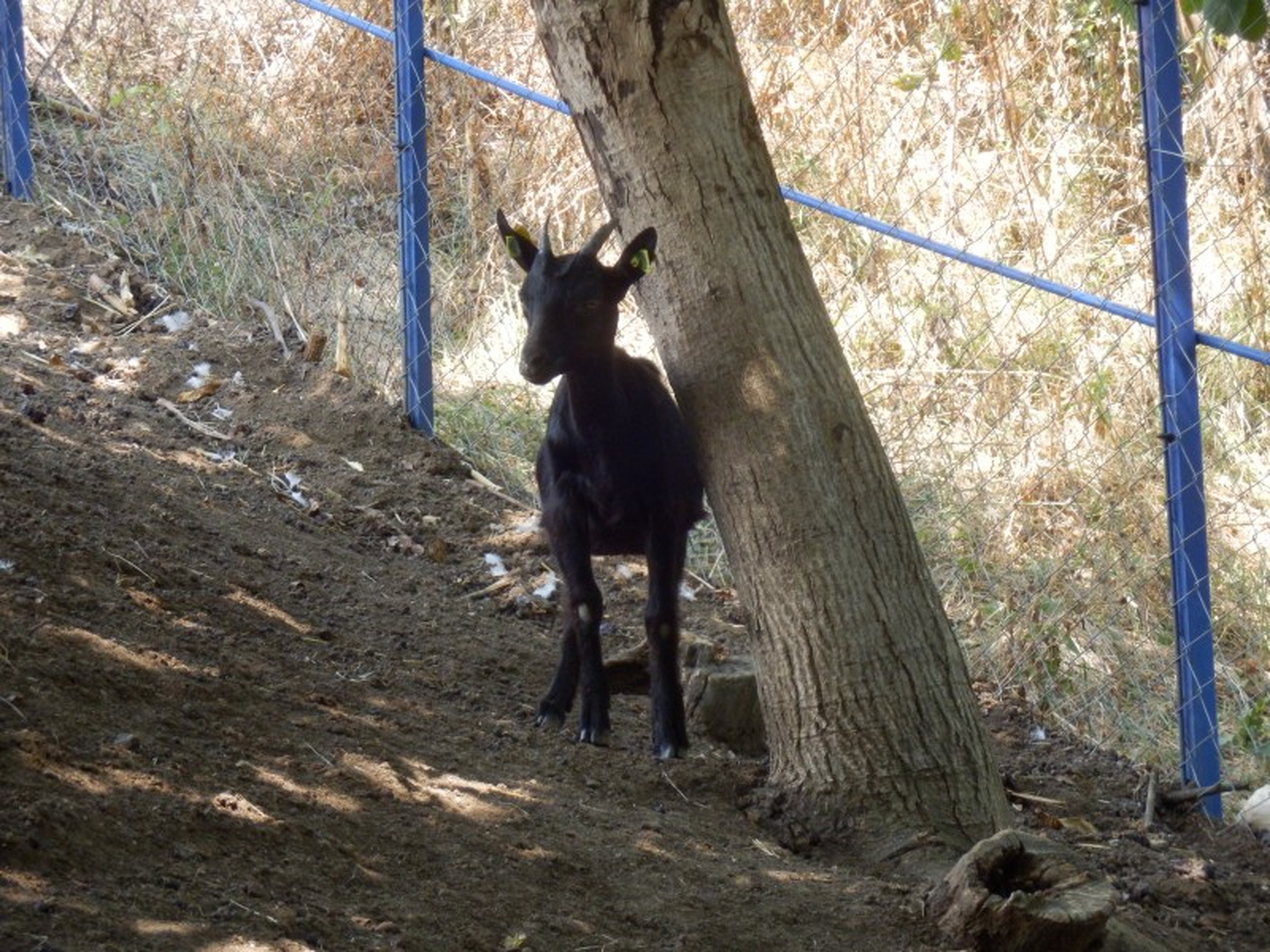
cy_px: 476
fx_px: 6641
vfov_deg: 8.2
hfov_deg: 10.9
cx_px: 635
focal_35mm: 181
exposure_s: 1/200
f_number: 5.9
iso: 500
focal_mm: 32
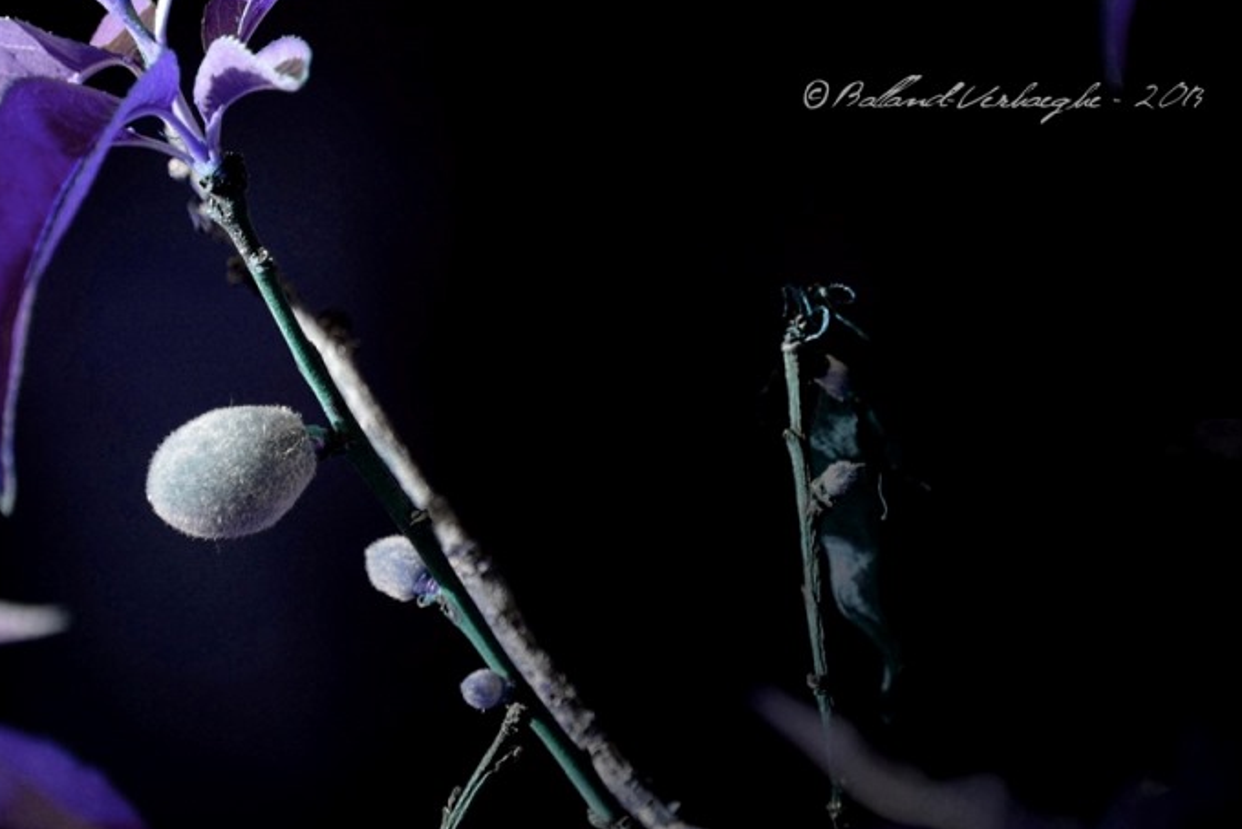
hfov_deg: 3.9
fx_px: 18288
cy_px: 468
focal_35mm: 530
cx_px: 638
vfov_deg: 2.6
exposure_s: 1/400
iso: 400
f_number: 5.6
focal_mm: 300
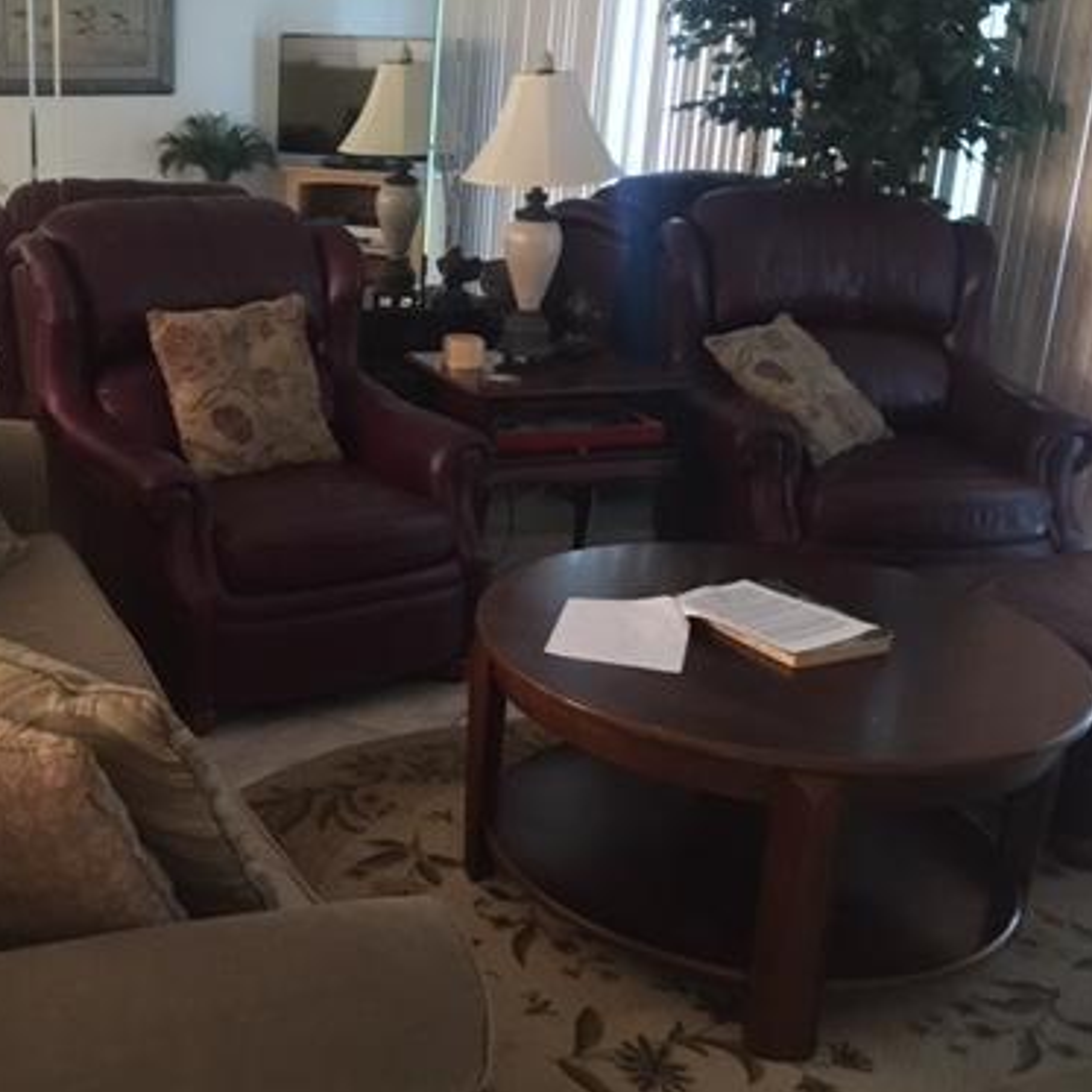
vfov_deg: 38.3
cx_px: 263
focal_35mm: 44
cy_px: 553
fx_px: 1570
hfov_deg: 37.3
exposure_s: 1/15
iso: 320
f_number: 2.2
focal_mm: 4.15
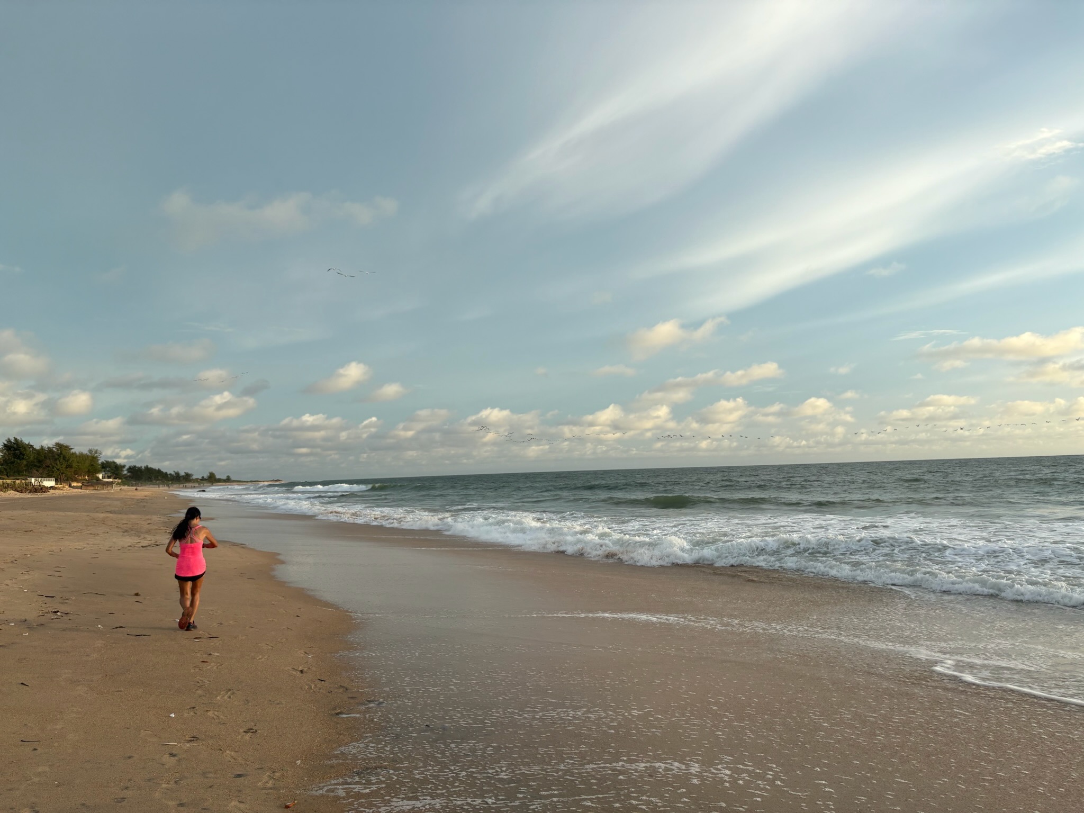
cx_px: 542
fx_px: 814
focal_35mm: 26
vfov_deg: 53.1
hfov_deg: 67.3
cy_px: 406
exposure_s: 1/1848
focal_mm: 5.96
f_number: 1.6
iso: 50
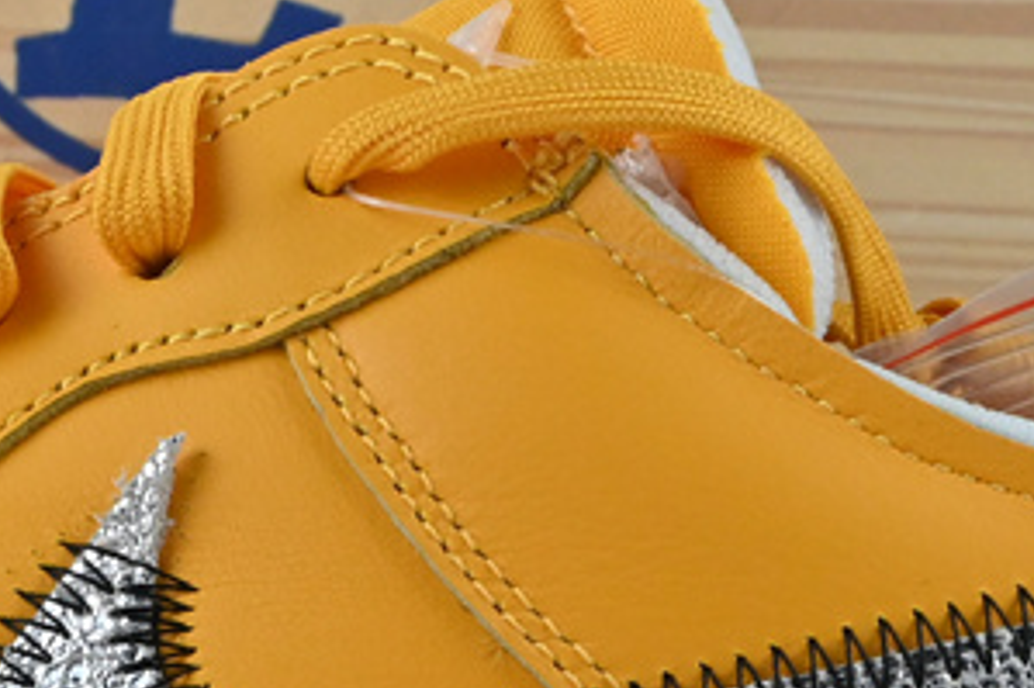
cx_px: 0
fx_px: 6057
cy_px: 961
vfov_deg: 6.4
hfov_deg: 9.7
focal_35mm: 211
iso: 1000
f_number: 10
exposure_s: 1/200
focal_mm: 35
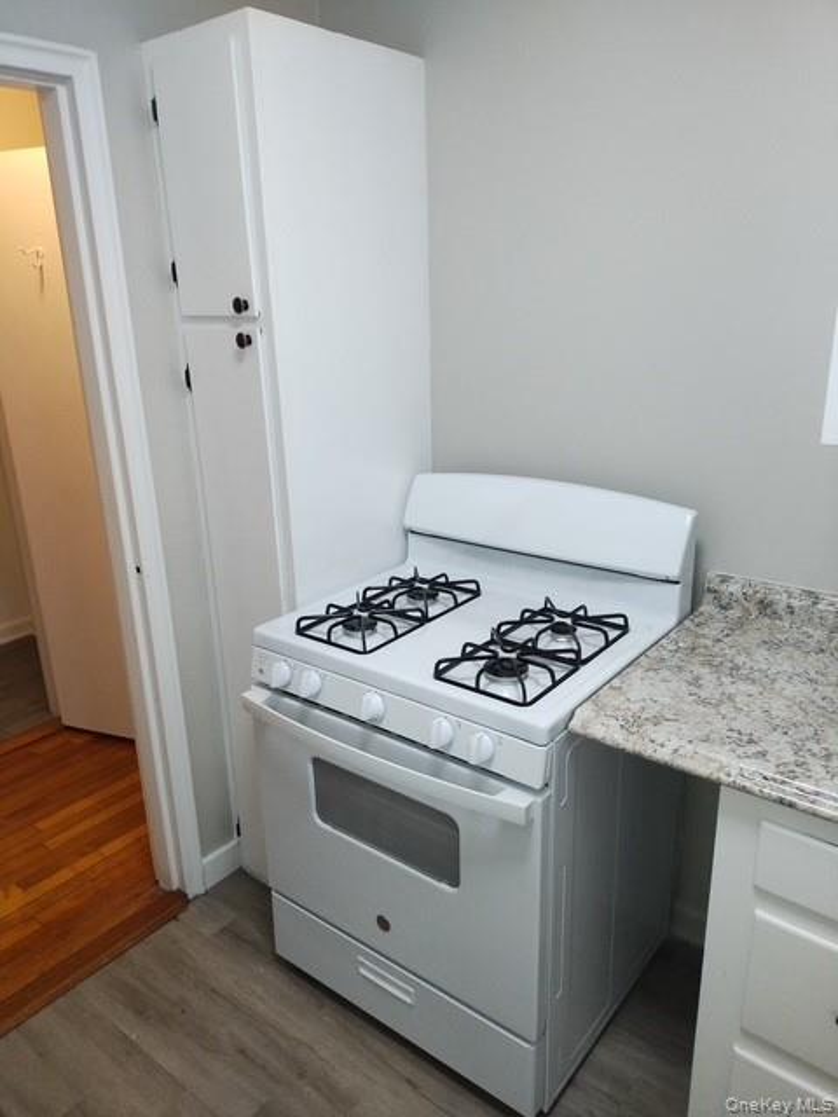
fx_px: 807
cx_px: 419
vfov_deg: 69.4
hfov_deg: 54.9
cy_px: 558
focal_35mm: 25
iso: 150
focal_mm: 4.71
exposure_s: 1/50
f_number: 1.7
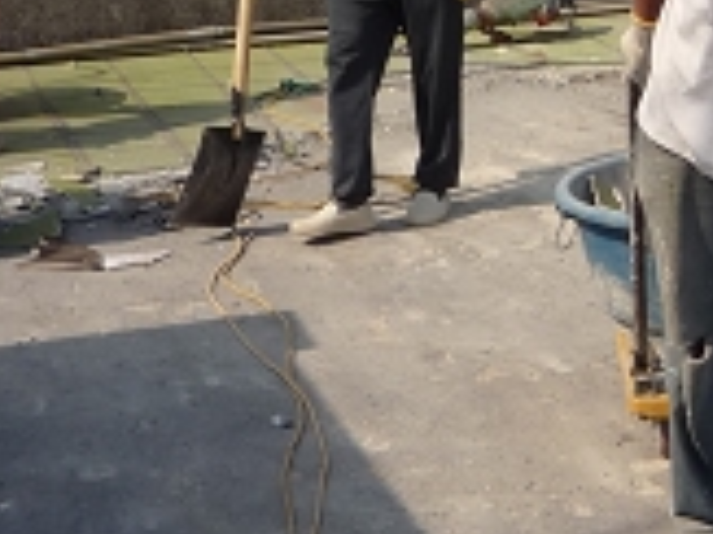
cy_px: 175
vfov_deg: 14.6
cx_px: 709
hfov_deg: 18.9
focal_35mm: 101
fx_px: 2079
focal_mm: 5.2
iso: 100
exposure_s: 1/500
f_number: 5
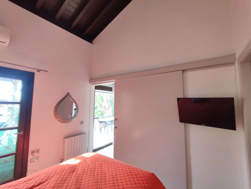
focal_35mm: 16
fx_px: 116
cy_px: 94
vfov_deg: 78.2
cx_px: 126
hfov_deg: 94.5
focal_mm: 1.65
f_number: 2.2
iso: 96
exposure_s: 1/50
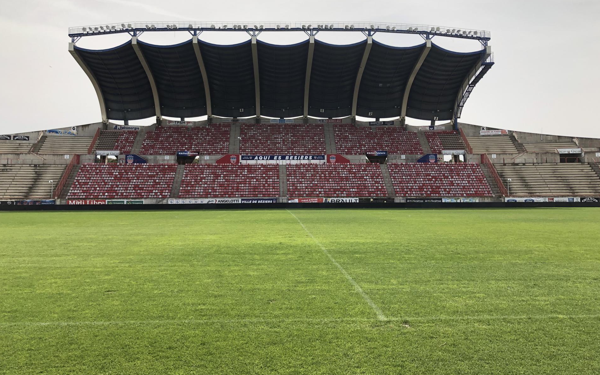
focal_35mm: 30
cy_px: 154
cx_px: 300
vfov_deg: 41.7
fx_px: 491
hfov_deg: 62.9
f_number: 1.8
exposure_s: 1/1116
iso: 20
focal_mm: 3.99
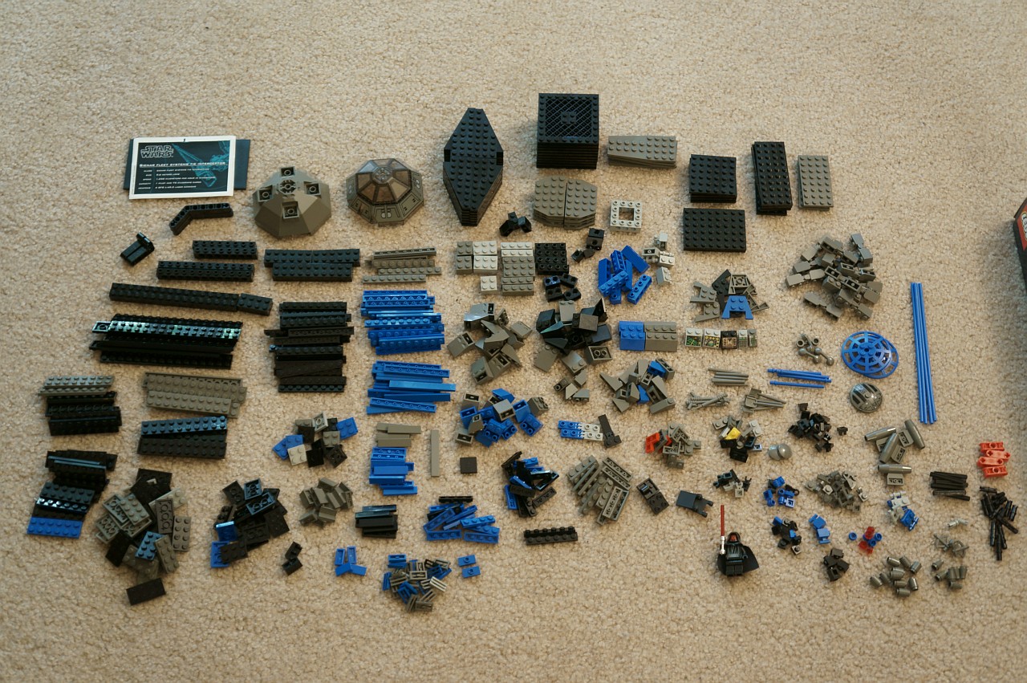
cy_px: 342
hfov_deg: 41.1
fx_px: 1368
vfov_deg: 28.0
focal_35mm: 48
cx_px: 514
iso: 400
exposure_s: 1/10
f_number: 4
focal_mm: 32
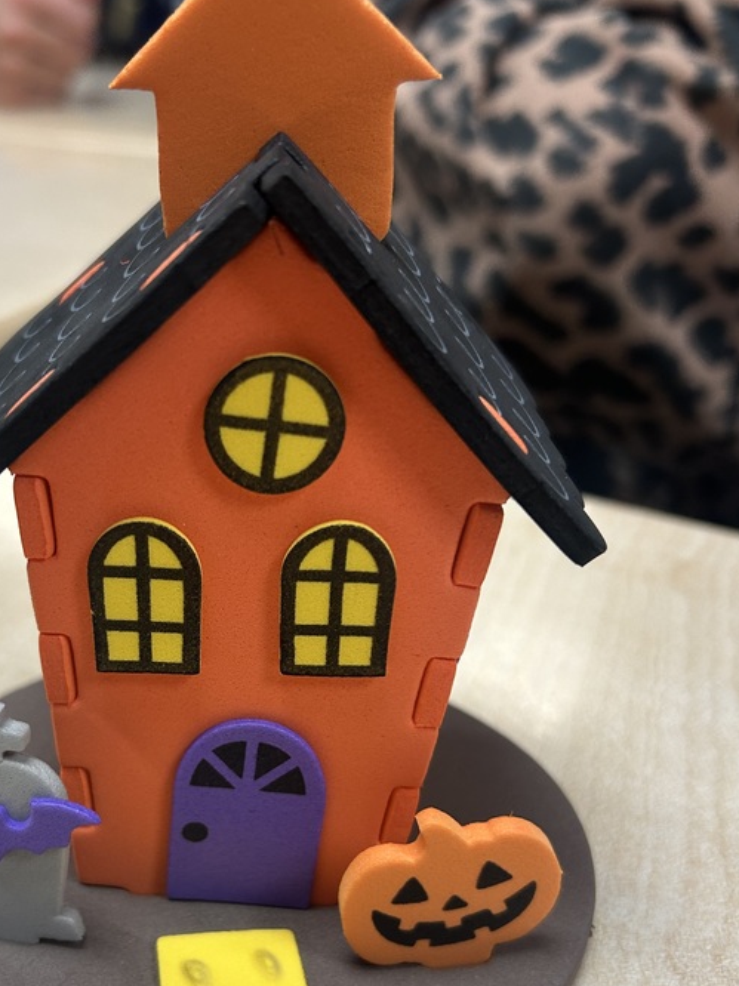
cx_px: 228
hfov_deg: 35.5
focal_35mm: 40
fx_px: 1139
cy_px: 643
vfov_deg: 46.2
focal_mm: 5.7
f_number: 1.5
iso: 100
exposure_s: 1/120
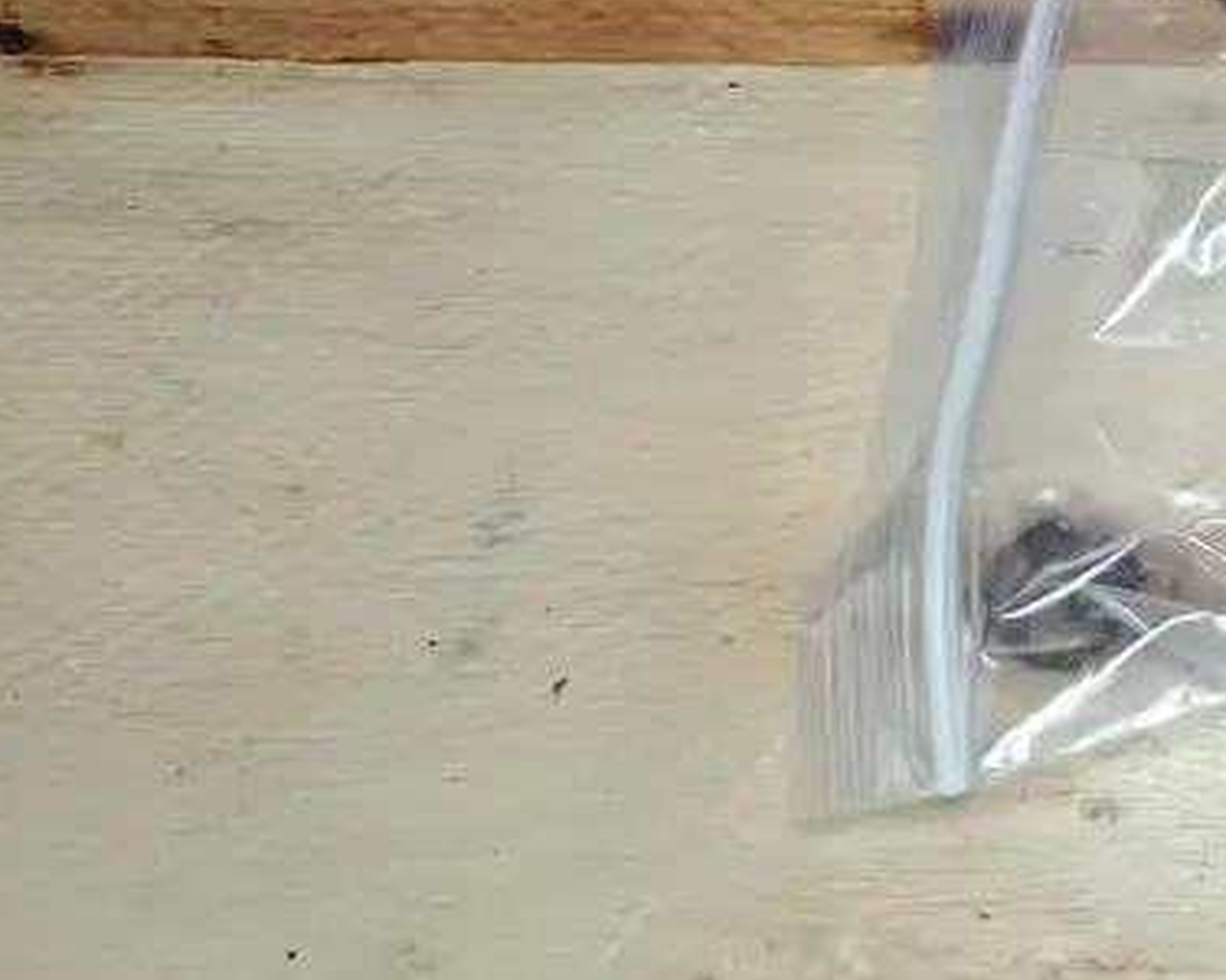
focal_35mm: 75
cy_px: -487
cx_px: 1828
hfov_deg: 21.4
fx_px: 2721
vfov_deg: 18.2
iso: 115
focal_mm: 5.24
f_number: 1.7
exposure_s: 1/100
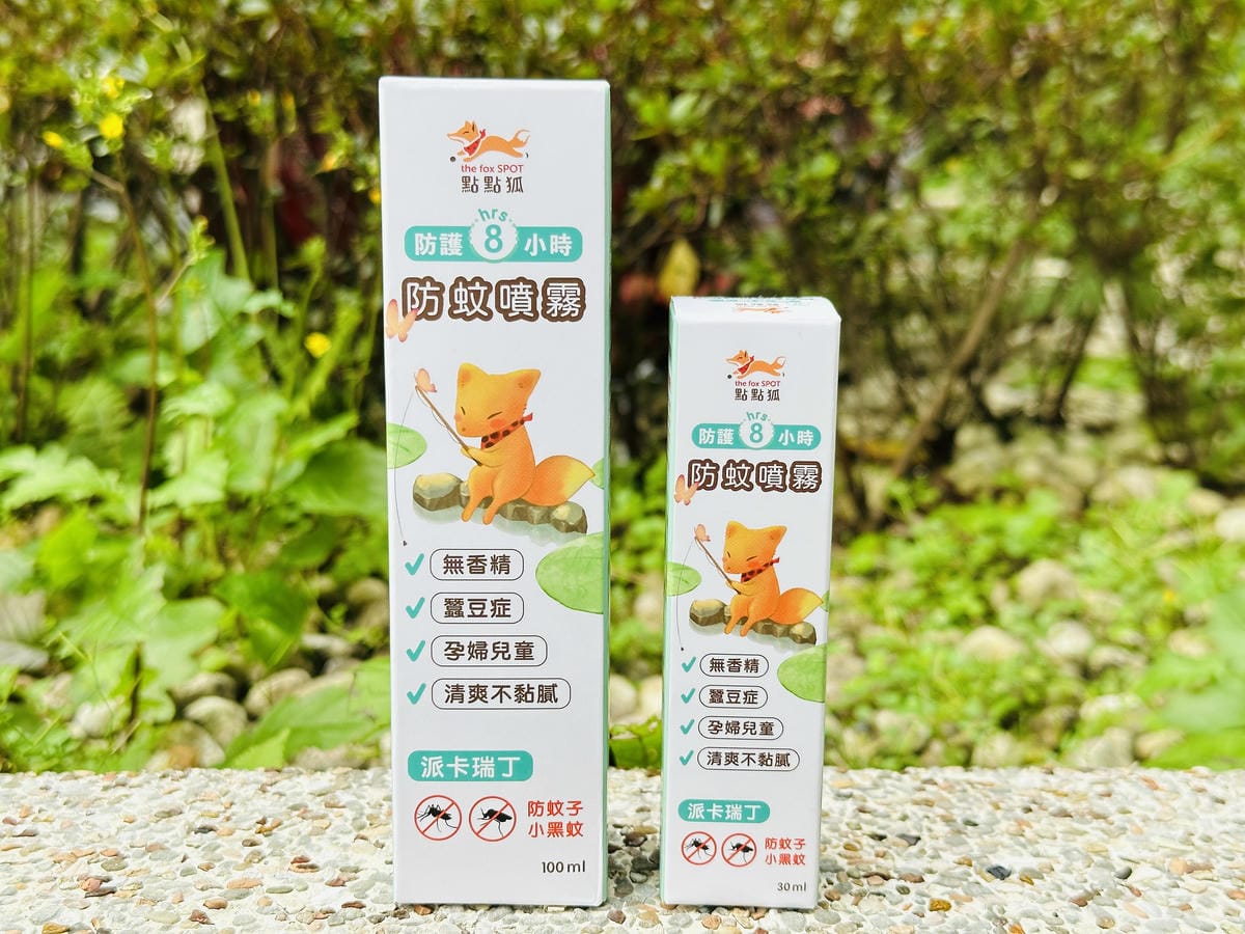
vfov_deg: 30.3
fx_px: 1726
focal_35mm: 48
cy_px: 467
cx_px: 622
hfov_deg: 39.7
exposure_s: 1/132
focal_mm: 6.86
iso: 64
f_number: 1.78
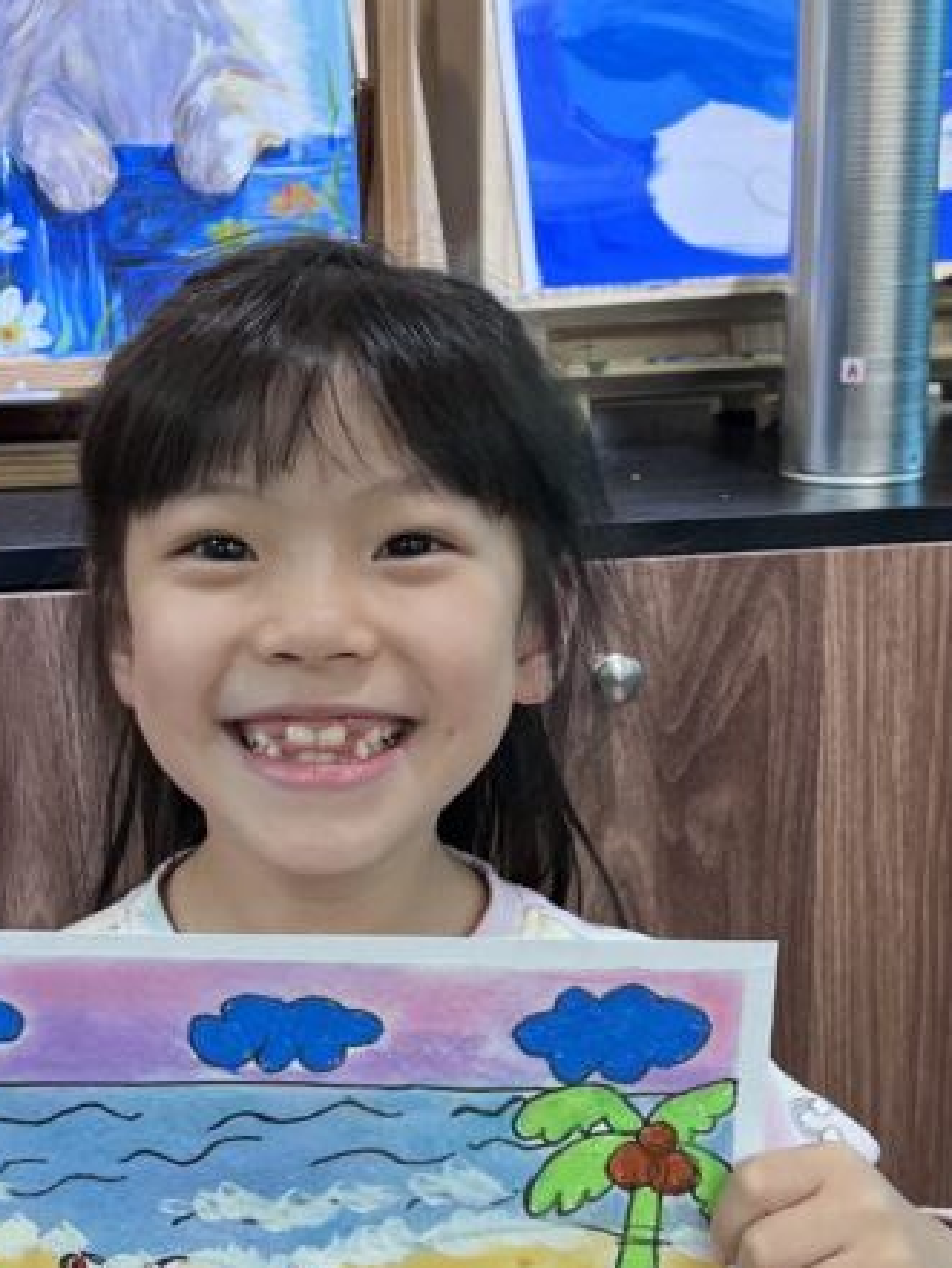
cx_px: 348
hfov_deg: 24.7
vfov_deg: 32.6
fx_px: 2162
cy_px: 725
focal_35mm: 59
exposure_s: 1/100
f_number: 1.5
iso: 80
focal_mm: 5.7
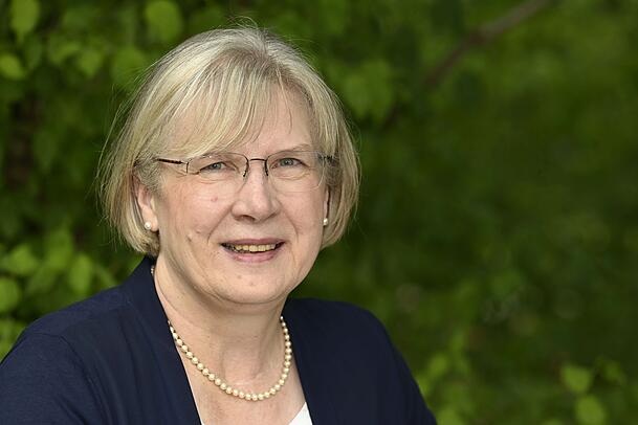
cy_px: 212
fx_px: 3544
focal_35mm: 200
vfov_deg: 6.9
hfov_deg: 10.3
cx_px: 319
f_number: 5
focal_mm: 200
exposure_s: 1/200
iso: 180
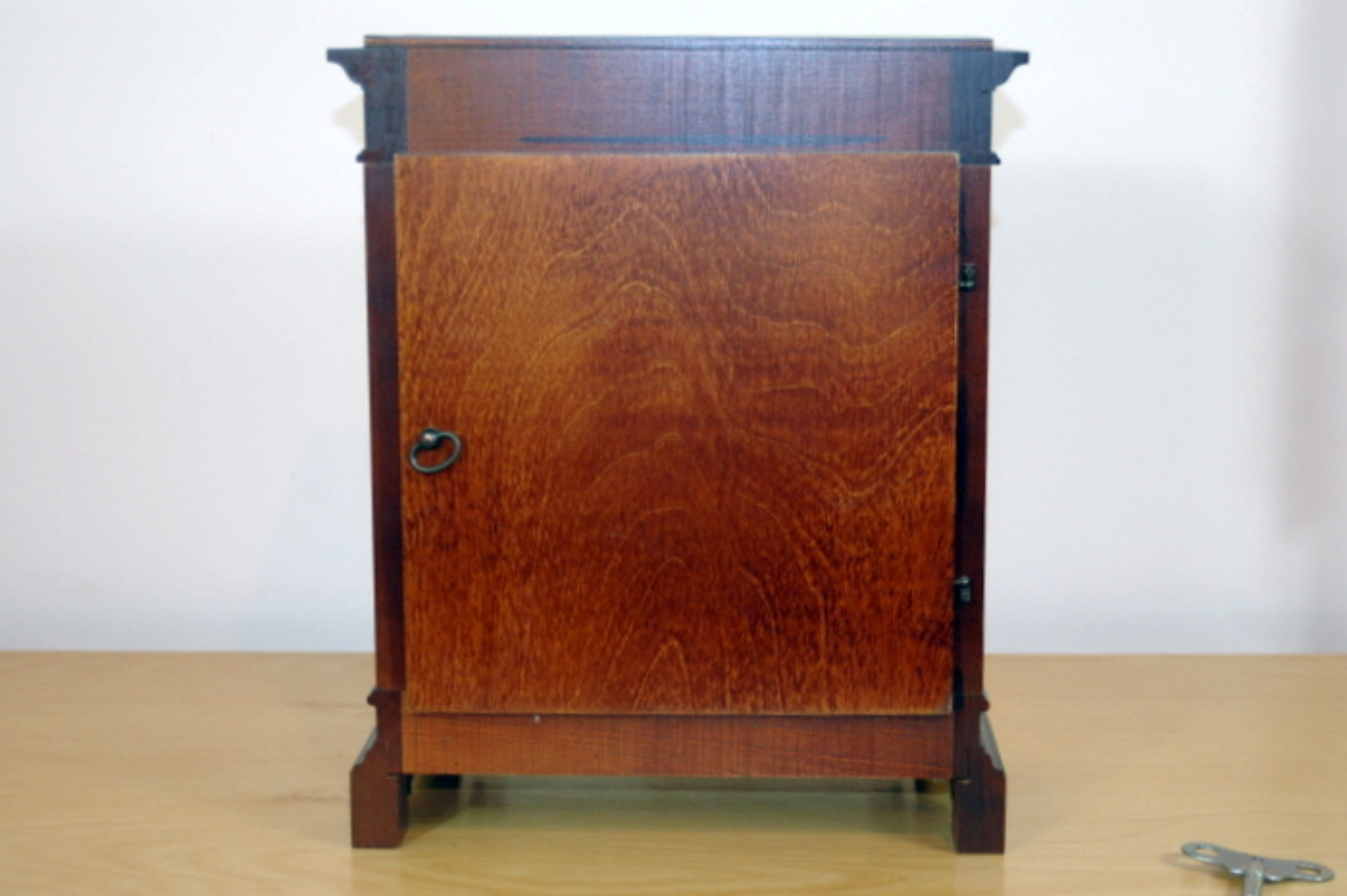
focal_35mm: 69
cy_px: 448
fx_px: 2580
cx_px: 674
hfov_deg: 29.3
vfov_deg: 19.7
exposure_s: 1/125
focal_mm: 46
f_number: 4
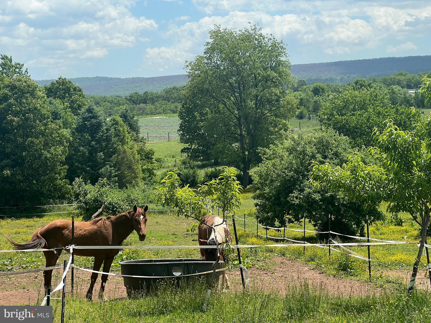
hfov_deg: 25.3
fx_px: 959
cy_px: 162
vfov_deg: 19.1
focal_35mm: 77
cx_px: 216
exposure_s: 1/747
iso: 32
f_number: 2.8
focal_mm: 9
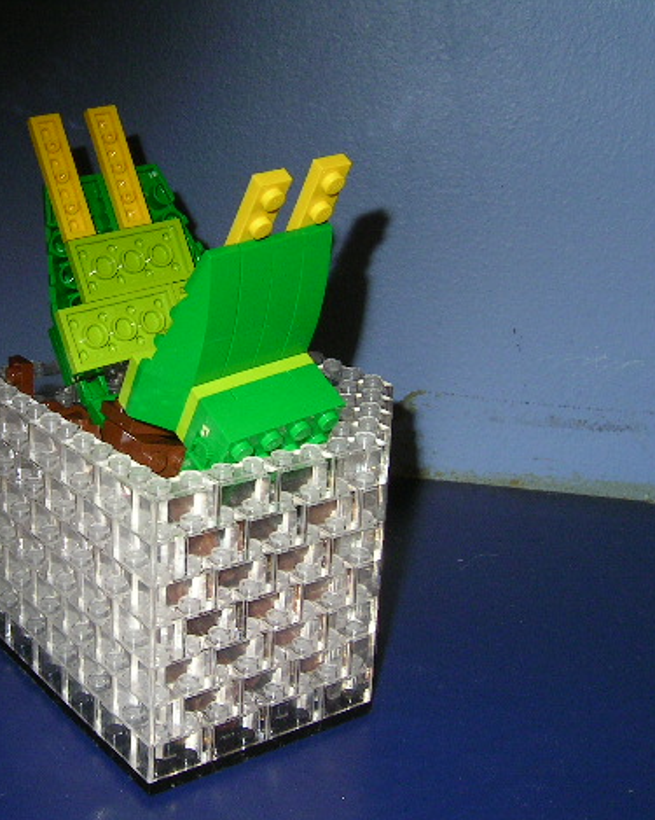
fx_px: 1164
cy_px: 416
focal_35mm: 48
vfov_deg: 38.8
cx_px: 175
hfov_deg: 31.0
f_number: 4.8
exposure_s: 1/30
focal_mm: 5.6
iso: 100
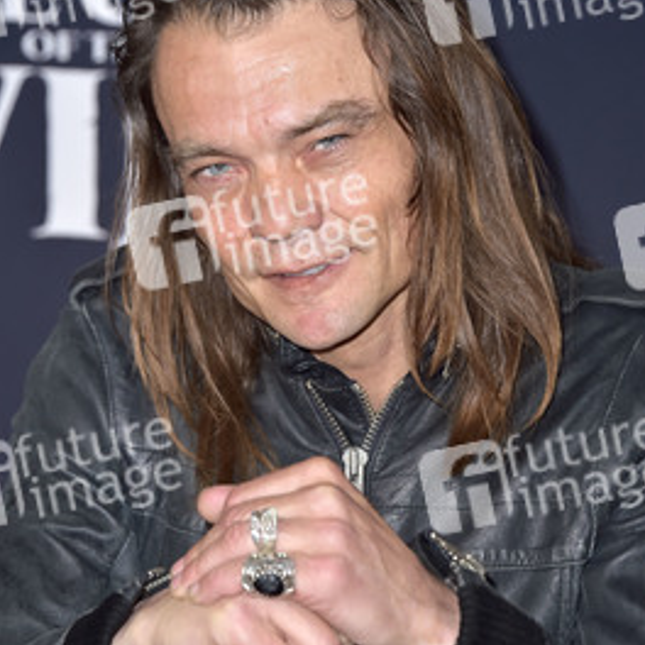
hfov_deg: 8.0
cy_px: 354
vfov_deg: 8.0
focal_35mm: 219
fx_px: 4617
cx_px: 324
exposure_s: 1/250
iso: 320
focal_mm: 170
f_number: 7.1
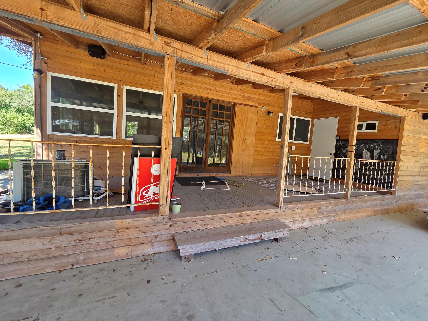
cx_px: 214
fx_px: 161
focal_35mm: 13
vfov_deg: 89.9
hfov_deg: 106.2
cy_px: 160
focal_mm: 2.2
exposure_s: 1/123
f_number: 2.2
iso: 50
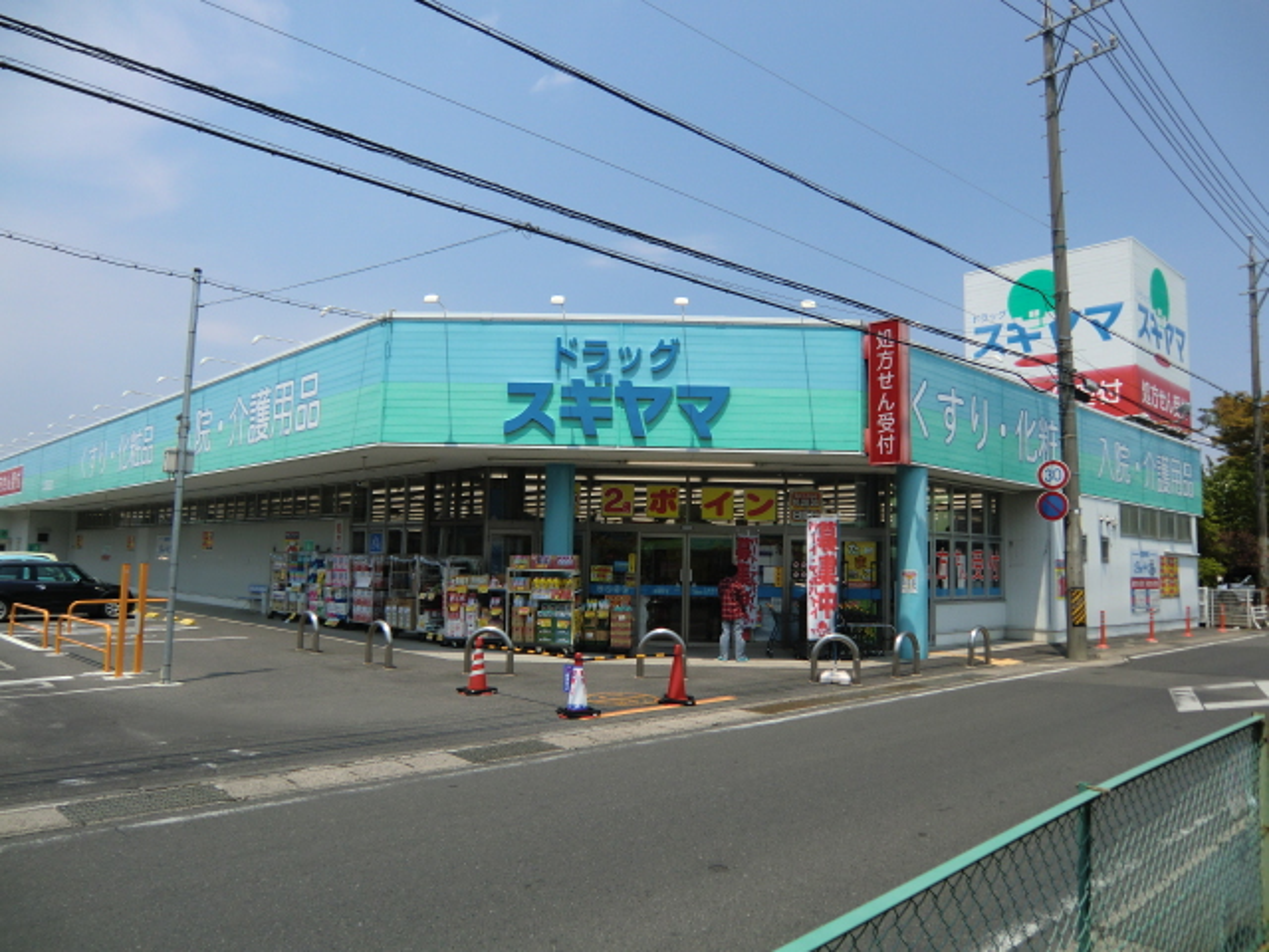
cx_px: 634
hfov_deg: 71.6
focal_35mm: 24
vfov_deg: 56.8
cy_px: 476
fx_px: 880
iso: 64
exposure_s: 1/250
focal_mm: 4.3
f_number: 7.5
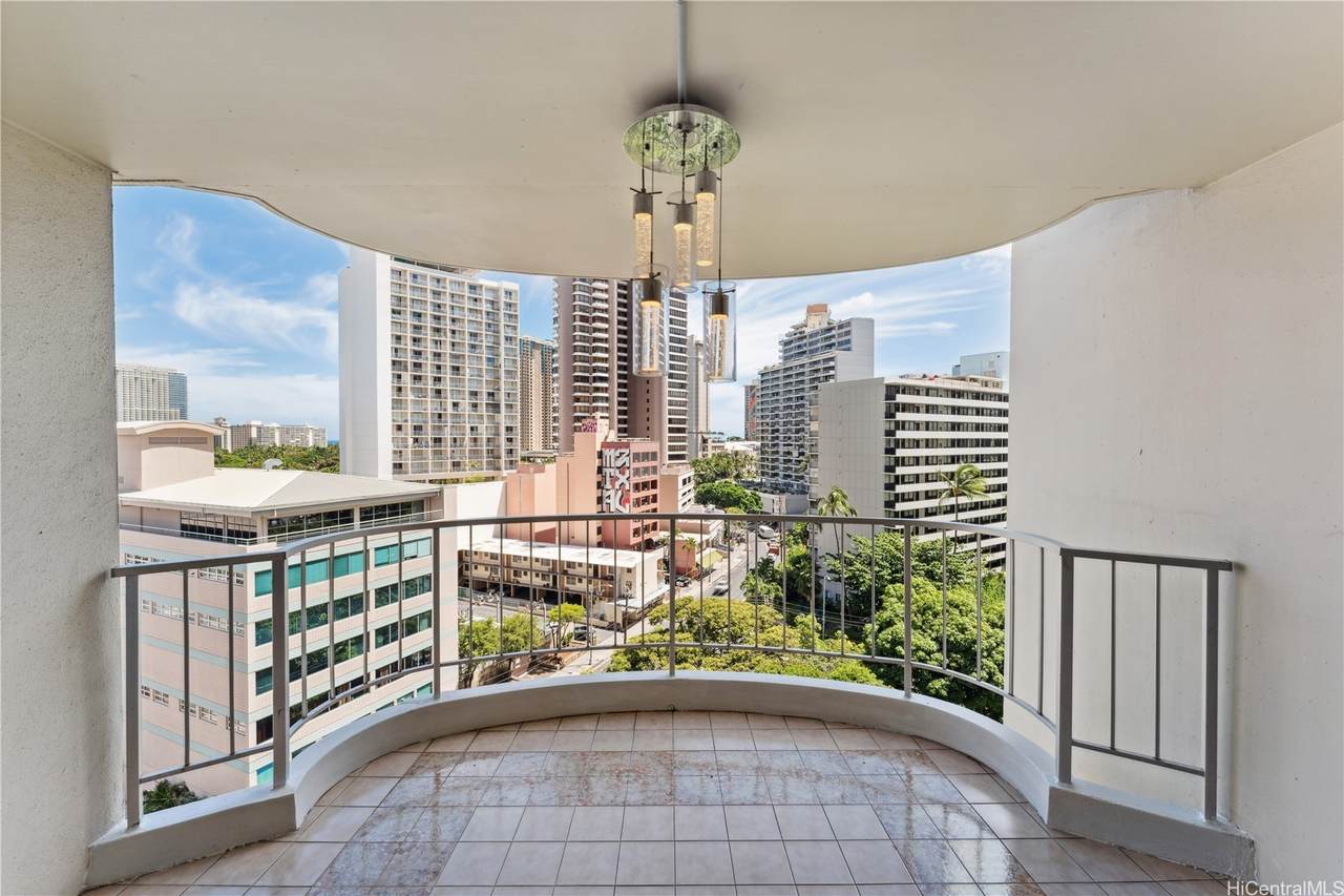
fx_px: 523
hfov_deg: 104.3
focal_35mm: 14
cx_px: 672
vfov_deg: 81.2
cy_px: 448
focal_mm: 14
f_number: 9
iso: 200
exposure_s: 1/320
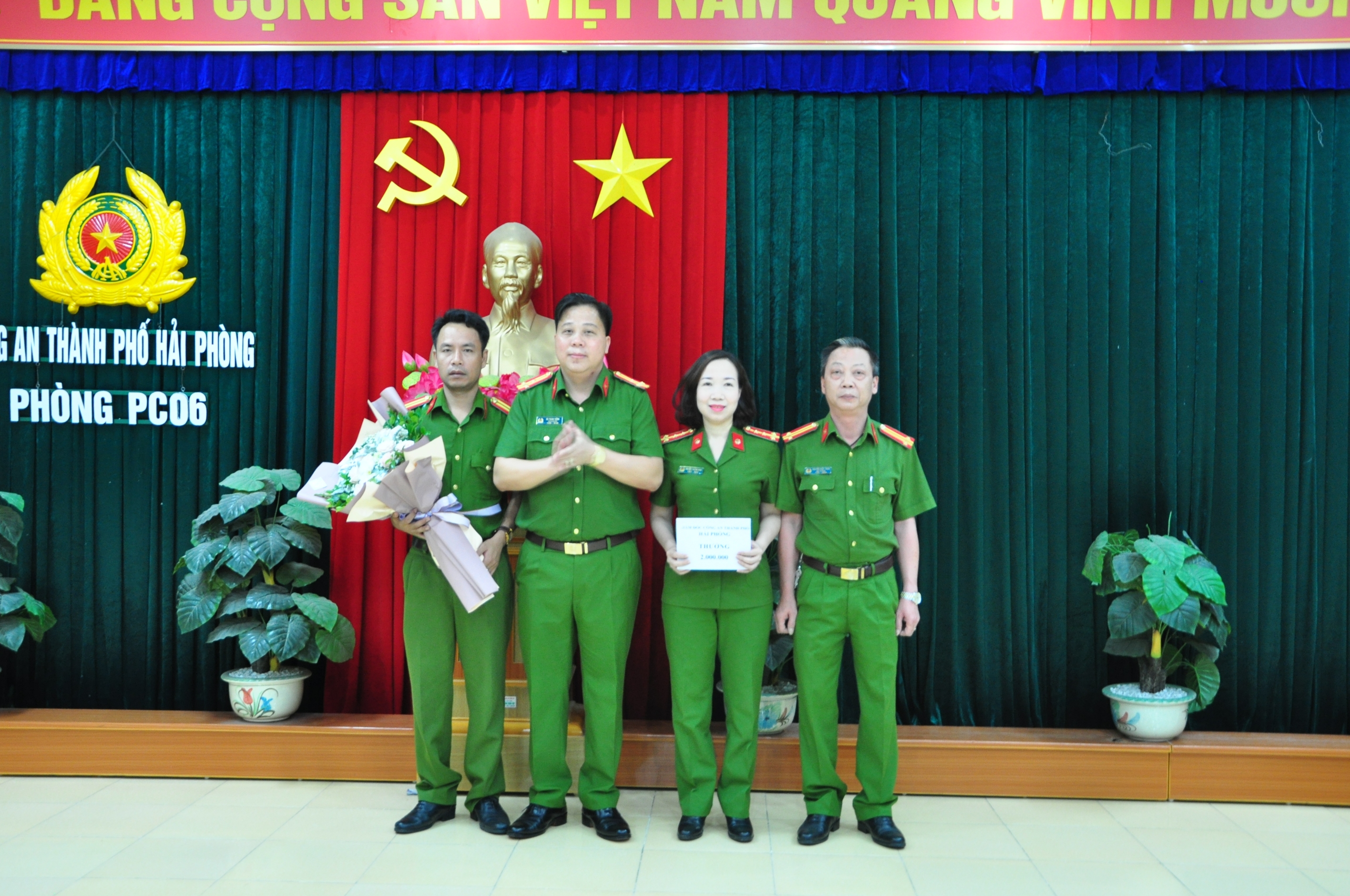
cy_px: 442
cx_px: 681
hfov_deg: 50.7
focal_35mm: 38
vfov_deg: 35.0
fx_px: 1423
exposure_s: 1/8
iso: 800
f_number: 3.8
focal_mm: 24
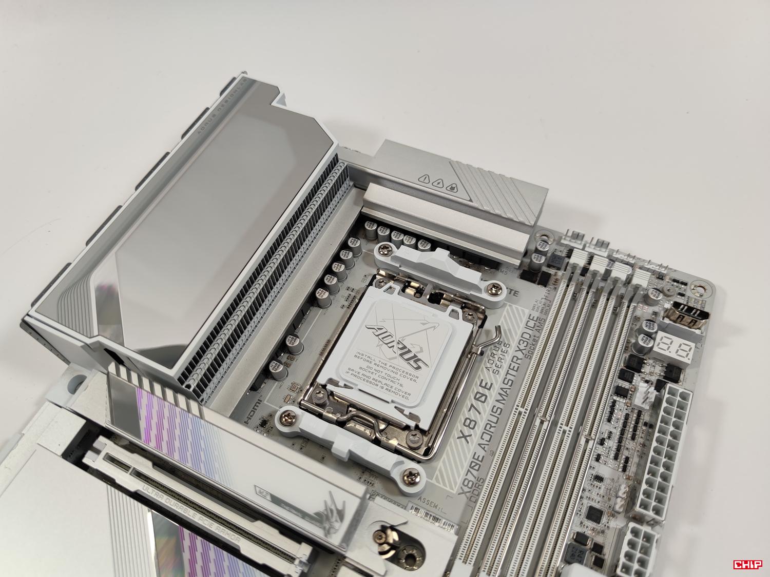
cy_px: 288
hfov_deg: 69.4
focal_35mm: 25
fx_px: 556
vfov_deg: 54.9
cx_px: 385
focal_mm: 6.78
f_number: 1.85
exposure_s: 1/100
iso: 65
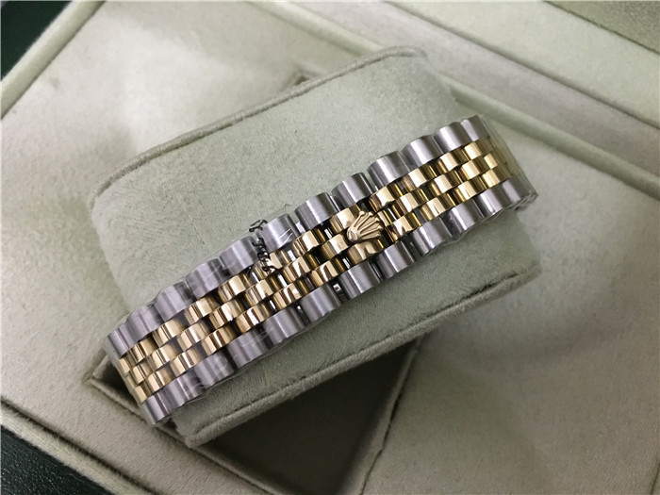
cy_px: 248
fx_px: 553
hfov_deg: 61.7
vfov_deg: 48.2
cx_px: 330
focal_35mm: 29
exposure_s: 1/17
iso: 250
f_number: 2.2
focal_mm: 4.15
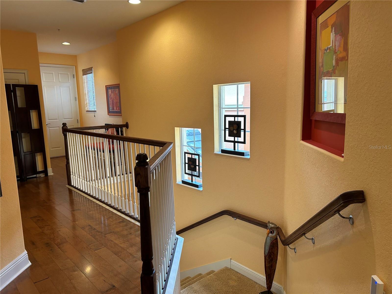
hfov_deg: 67.3
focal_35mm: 26
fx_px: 294
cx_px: 196
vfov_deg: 53.1
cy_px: 147
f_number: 1.5
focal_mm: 5.7
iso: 100
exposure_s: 1/60
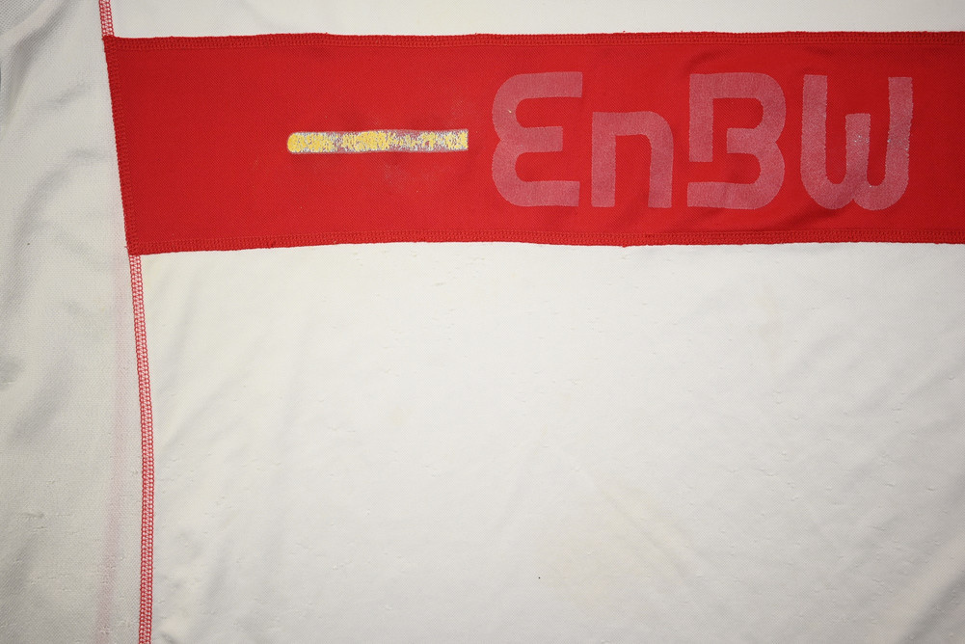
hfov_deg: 54.4
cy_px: 322
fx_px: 938
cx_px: 482
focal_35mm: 35
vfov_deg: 37.9
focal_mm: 35
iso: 200
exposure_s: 1/125
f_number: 5
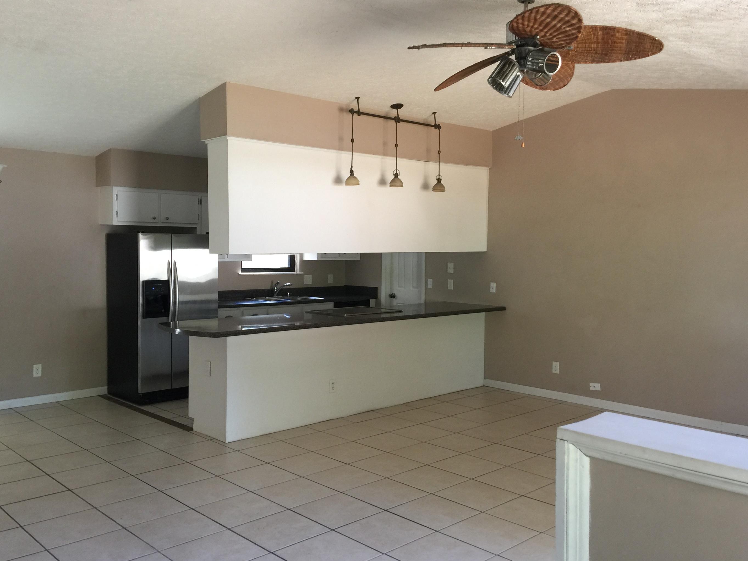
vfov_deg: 44.2
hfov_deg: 56.8
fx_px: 691
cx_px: 386
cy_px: 274
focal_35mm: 32
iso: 50
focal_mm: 4.15
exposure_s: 1/15
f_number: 2.2
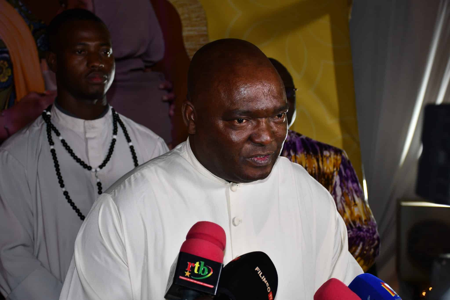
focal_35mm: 57
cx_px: 225
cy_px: 150
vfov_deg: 23.8
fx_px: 712
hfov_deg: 35.1
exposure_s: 1/125
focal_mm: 38
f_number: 4.2
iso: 360
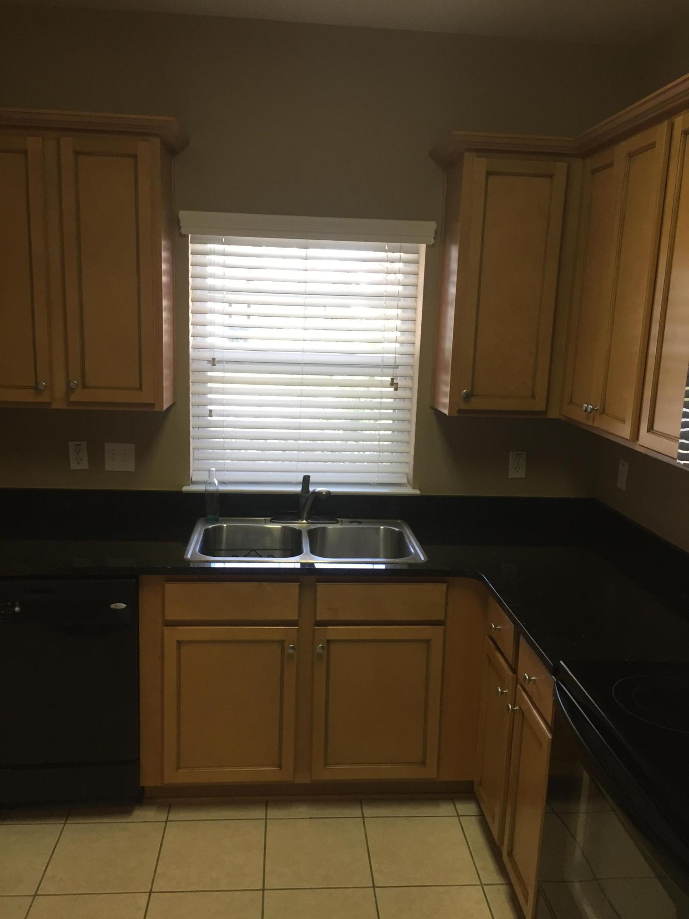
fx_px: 770
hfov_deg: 48.2
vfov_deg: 61.7
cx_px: 344
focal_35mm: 29
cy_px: 460
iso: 40
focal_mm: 4.15
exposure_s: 1/30
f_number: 2.2
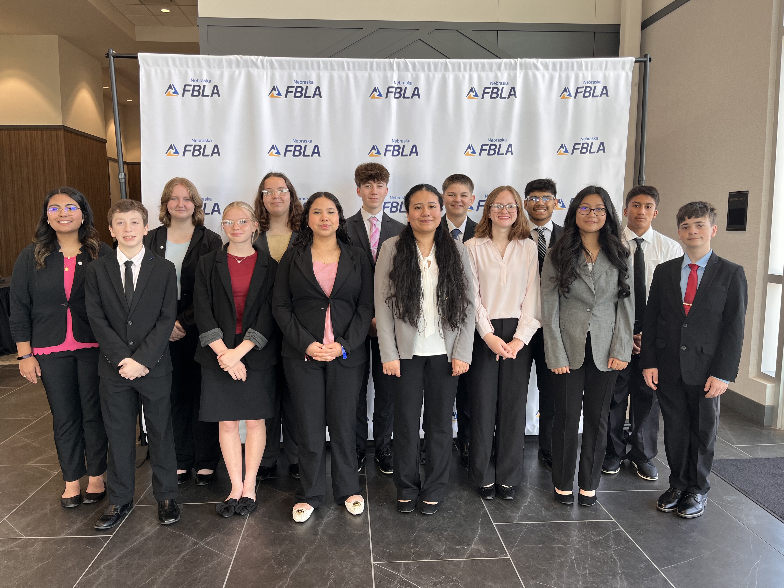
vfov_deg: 53.1
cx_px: 392
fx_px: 589
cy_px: 294
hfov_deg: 67.3
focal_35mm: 26
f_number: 1.6
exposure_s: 1/122
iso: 50
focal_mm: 5.1
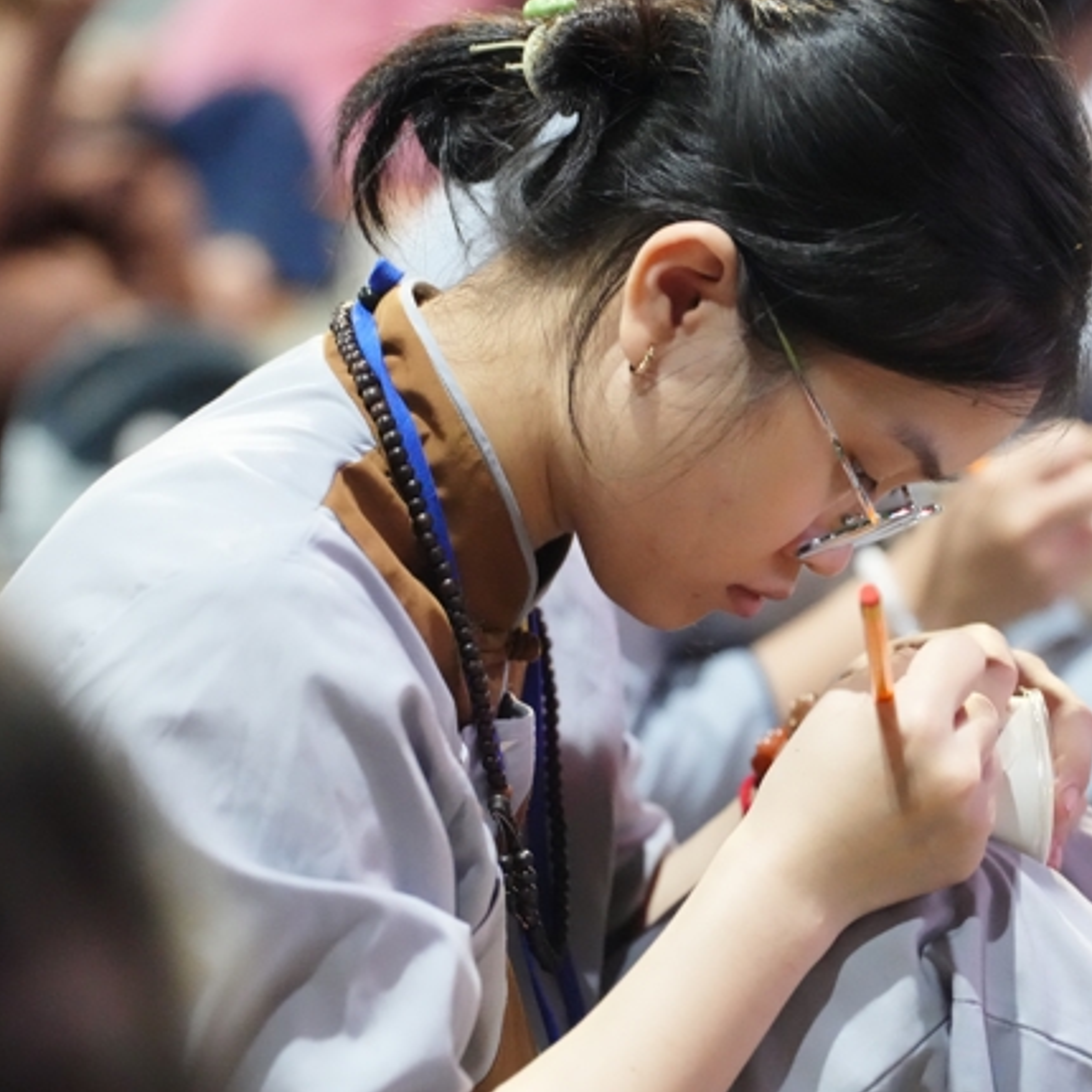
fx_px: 4854
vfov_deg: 12.8
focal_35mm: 136
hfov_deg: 12.8
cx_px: 744
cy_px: 545
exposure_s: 1/125
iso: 20000
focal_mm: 106
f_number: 3.5
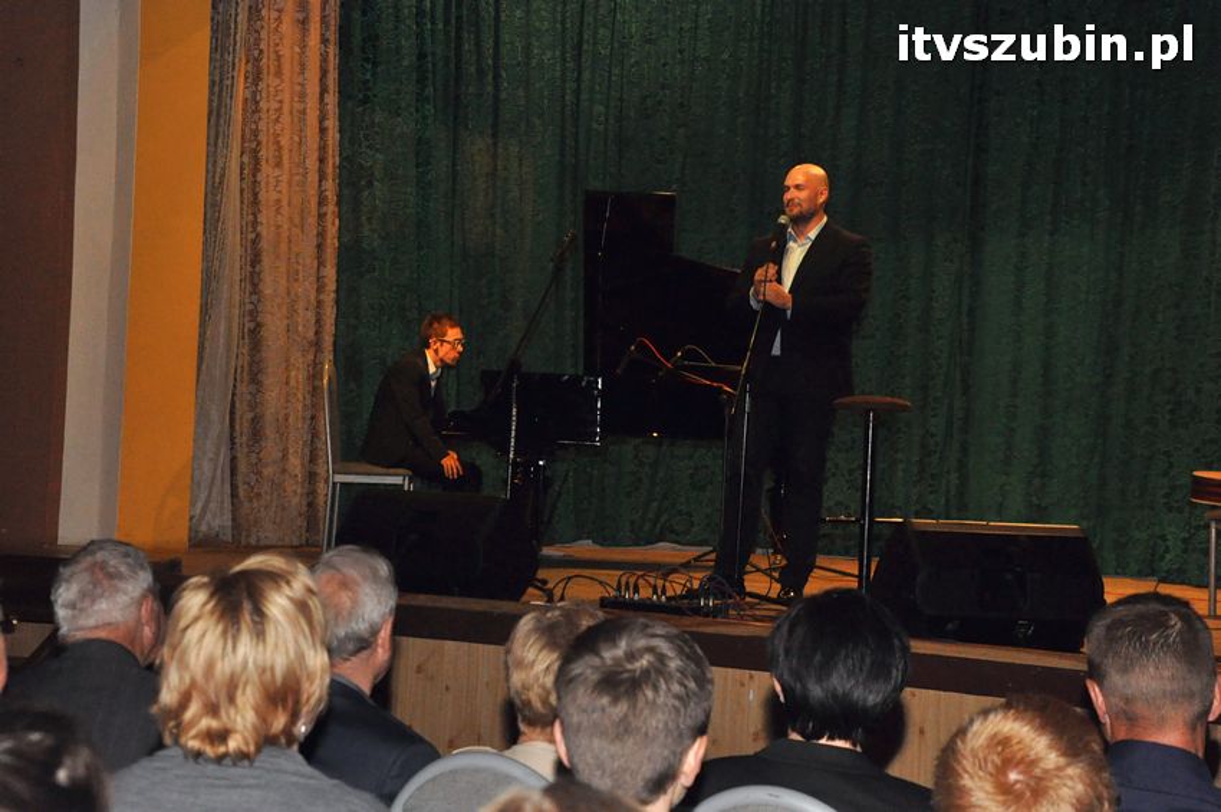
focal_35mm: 60
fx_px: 2033
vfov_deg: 22.6
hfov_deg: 33.4
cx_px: 610
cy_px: 406
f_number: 8
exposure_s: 1/60
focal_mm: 40
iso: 2500
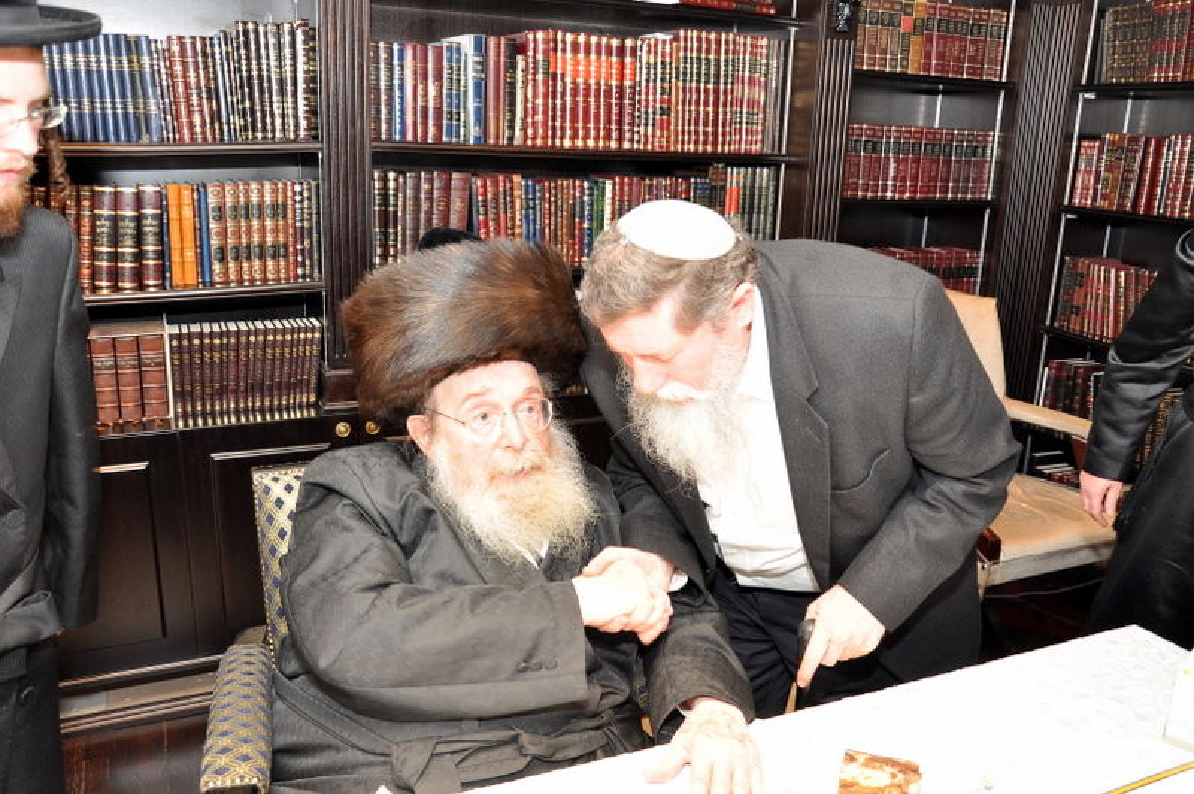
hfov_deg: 59.5
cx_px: 597
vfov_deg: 41.6
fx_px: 1044
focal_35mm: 32
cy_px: 397
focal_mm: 21
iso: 400
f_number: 5
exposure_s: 1/60
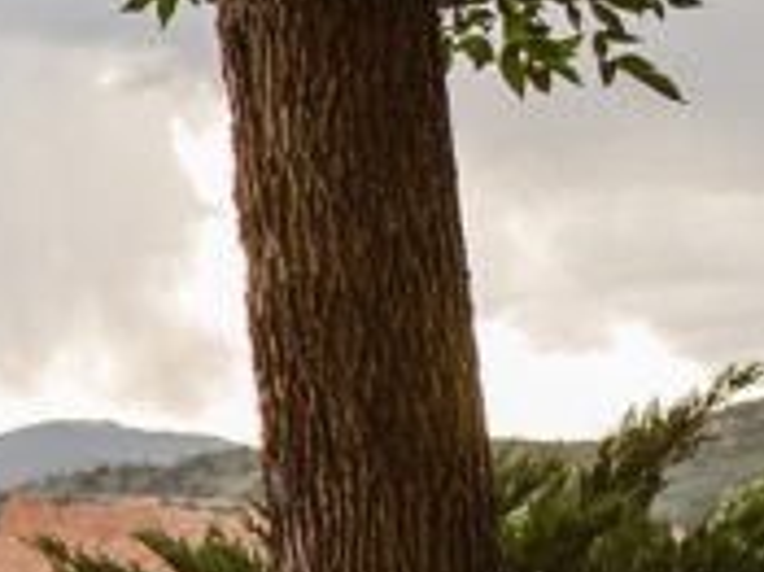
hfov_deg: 9.0
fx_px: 4345
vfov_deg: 7.4
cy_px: 773
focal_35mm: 197
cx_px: -1078
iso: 200
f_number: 3.2
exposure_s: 1/640
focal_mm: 35
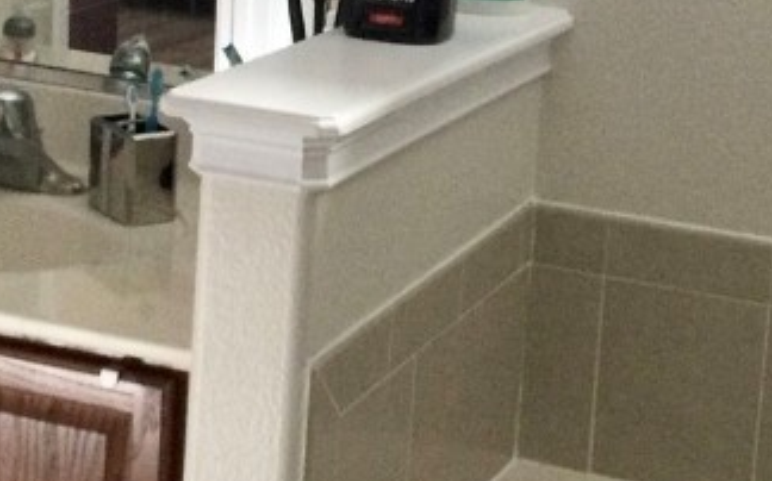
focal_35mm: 104
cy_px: 21
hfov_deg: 20.0
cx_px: 481
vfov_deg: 12.4
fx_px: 2187
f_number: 2.4
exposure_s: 1/30
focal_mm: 3.3
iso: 200
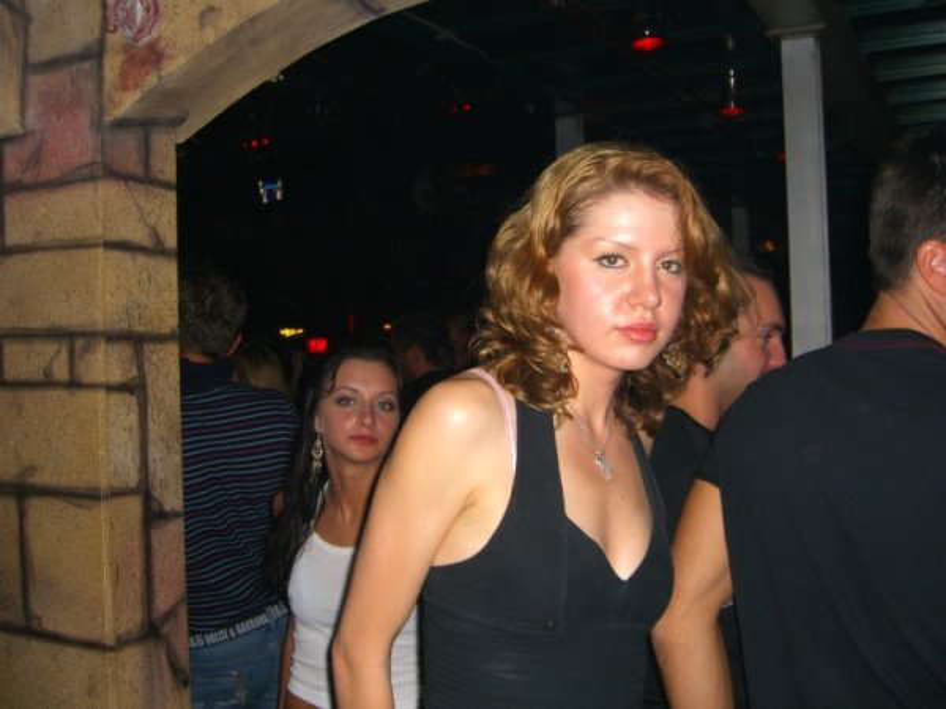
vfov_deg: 37.7
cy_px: 354
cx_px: 473
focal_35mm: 38
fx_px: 1038
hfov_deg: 49.0
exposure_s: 1/60
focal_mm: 7.9
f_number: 2.8
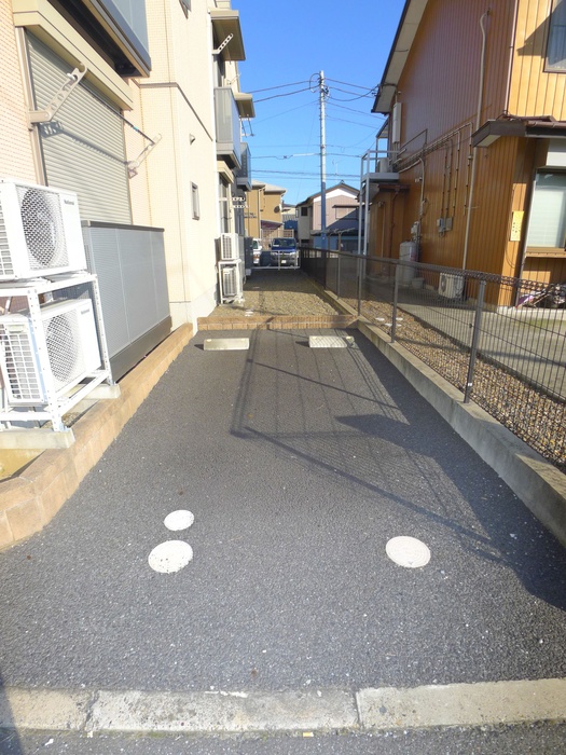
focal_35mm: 24
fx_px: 523
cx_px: 283
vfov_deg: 71.6
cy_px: 378
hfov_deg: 56.8
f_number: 4
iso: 100
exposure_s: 1/640
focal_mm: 5.1
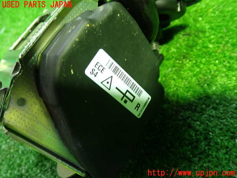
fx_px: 205
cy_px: 89
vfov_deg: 46.8
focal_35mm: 30
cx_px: 118
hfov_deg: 60.0
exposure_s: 1/30
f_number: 2.3
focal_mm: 5.4
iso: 640
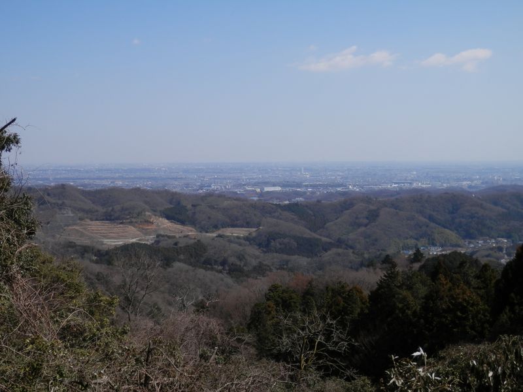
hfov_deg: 46.8
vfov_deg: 36.0
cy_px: 196
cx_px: 262
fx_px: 604
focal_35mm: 40
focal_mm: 7.3
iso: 80
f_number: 10.4
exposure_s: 1/160
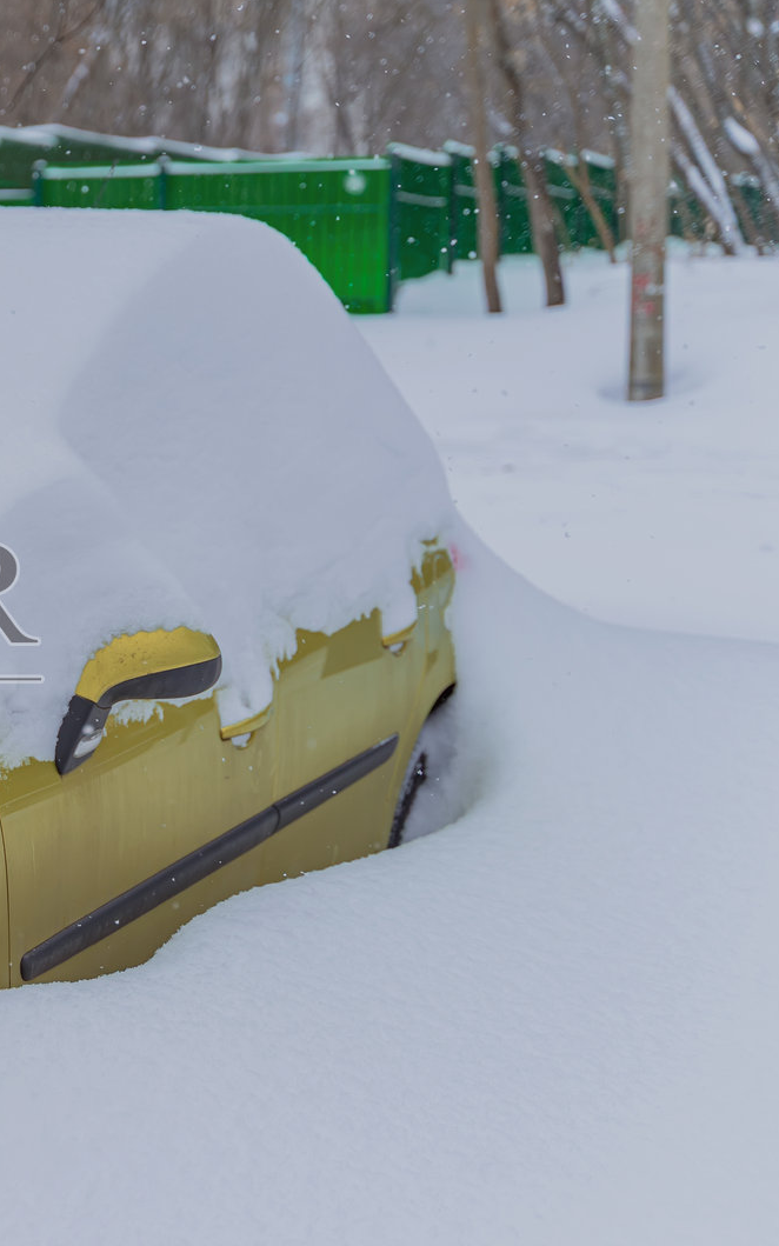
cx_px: -154
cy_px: 622
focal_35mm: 77
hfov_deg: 16.3
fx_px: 2615
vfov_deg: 26.8
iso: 100
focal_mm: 50
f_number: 2.8
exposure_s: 1/800
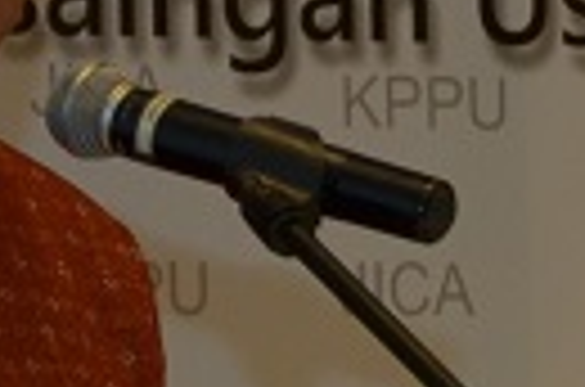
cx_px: 1336
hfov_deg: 2.4
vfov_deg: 1.6
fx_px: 14003
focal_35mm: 864
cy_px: -122
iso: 400
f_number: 5.3
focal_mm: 75
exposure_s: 1/30
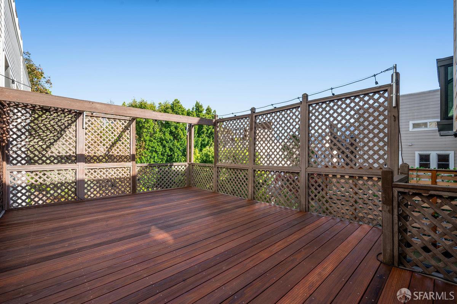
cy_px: 152
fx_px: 197
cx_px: 228
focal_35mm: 16
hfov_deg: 98.6
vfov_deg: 75.4
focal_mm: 15.5
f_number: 9
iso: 400
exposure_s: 1/320
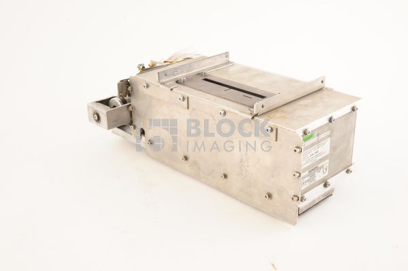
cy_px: 136
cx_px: 204
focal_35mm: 50
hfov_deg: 39.6
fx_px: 566
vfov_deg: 26.9
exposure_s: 1/125
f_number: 11
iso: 1600
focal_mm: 50
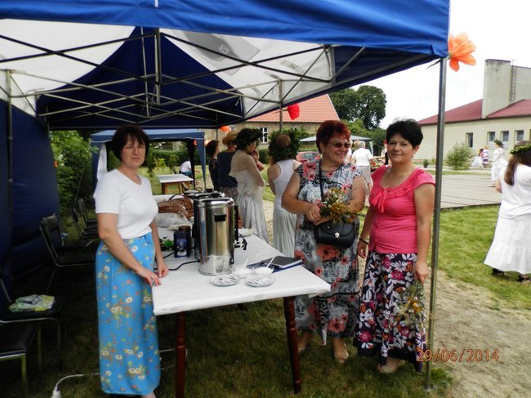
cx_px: 266
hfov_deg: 69.4
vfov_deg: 54.8
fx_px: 383
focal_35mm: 25
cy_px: 199
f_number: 8.7
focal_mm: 4.5
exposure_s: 1/80
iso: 80
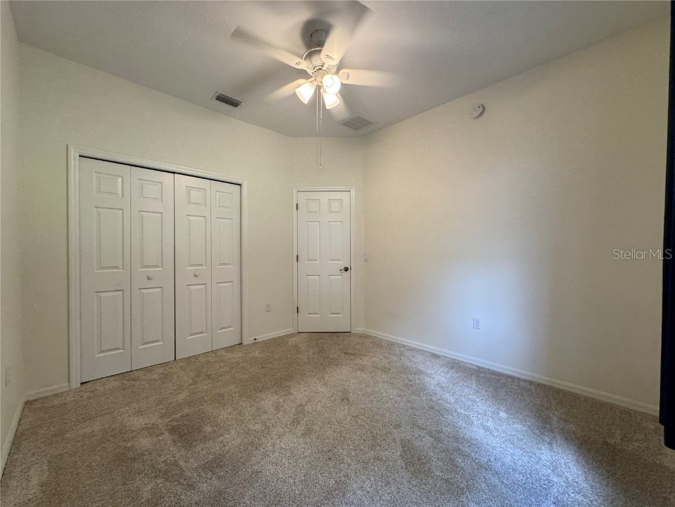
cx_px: 338
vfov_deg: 85.7
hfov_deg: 102.1
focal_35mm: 14
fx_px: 273
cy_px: 254
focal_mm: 2.22
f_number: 2.2
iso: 250
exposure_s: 1/120
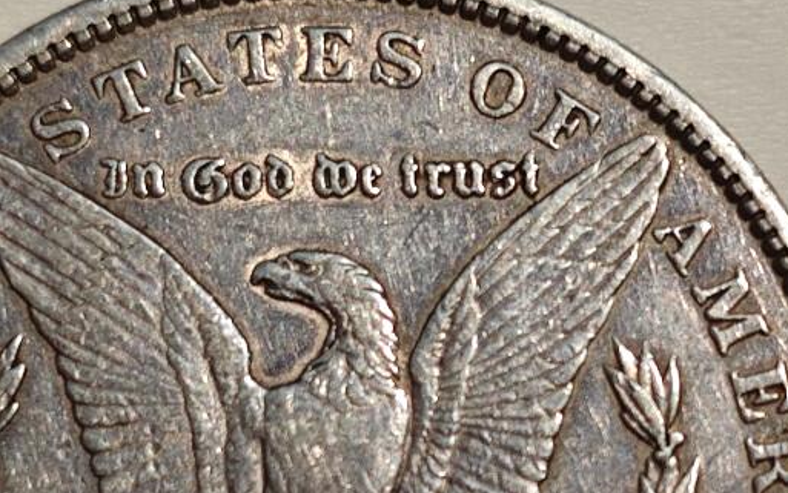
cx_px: 435
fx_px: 2857
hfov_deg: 15.7
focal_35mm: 133
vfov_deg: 9.8
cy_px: 476
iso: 400
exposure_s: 1/56.4
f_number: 1.6
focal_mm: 6.55
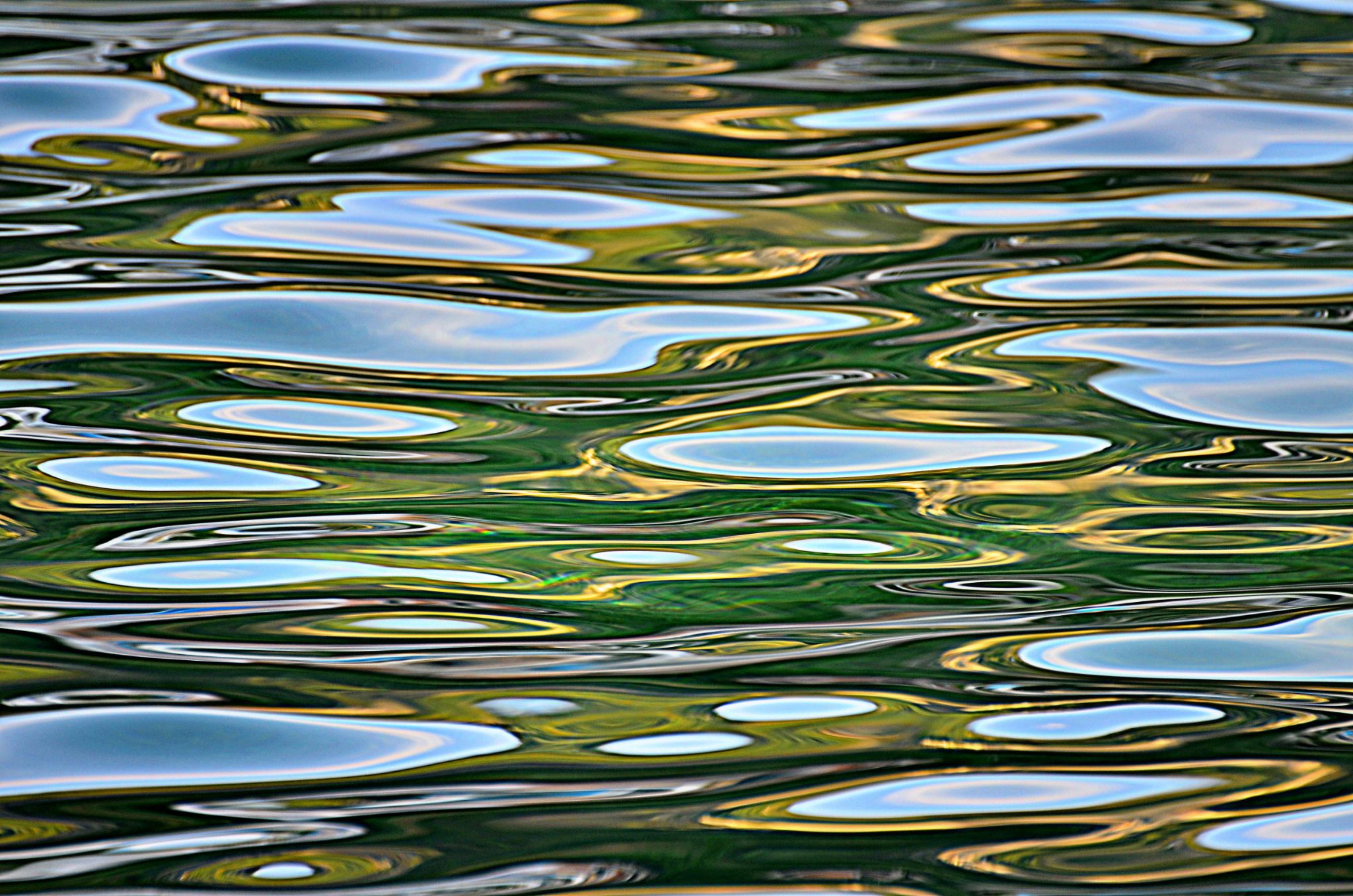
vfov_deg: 3.0
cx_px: 676
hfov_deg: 4.6
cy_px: 448
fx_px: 16876
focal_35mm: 450
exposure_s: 1/80
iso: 100
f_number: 5.6
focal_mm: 300
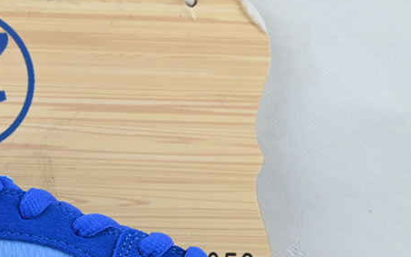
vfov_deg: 11.0
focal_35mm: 117
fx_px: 1314
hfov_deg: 17.2
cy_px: 293
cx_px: -40
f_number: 10
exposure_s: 1/125
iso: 1000
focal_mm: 29
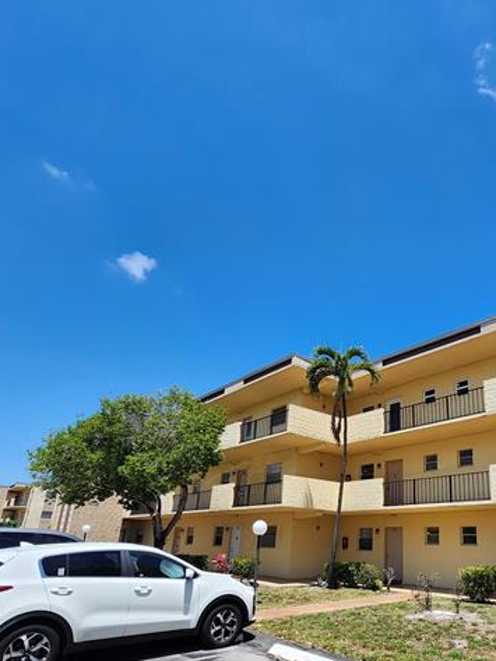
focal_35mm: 22
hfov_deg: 58.3
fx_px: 420
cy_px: 400
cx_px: 365
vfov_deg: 75.4
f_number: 2.2
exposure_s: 1/1614
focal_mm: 1.74
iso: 40
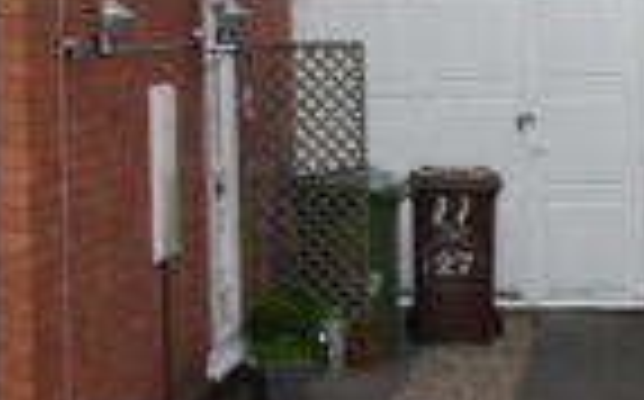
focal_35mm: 182
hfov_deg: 10.9
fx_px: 3191
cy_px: -218
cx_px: -480
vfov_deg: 7.1
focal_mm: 6.9
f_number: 3.3
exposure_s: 1/400
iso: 100
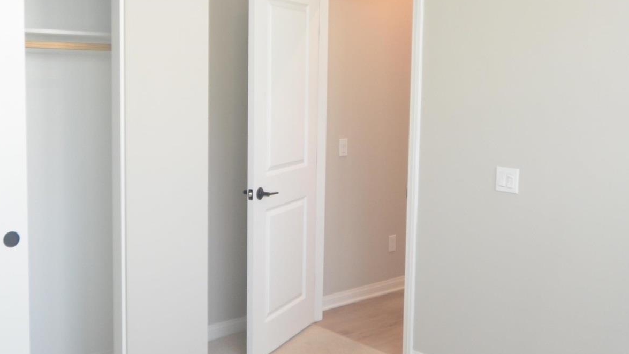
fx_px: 684
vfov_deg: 28.9
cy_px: 127
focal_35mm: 41
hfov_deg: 49.4
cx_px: 309
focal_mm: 10
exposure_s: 1/60
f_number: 4
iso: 400
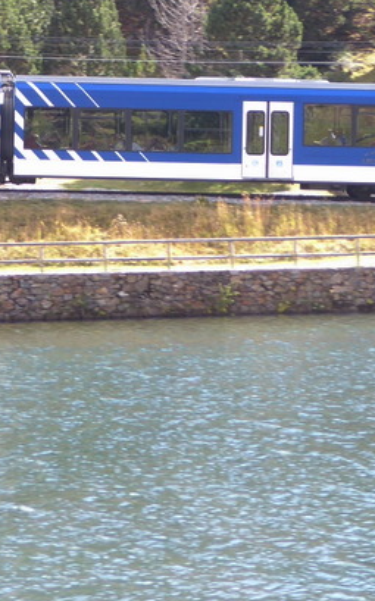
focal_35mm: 165
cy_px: 134
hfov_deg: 7.9
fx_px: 2703
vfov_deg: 12.7
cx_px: -12
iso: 80
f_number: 4.1
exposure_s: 1/60
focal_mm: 9
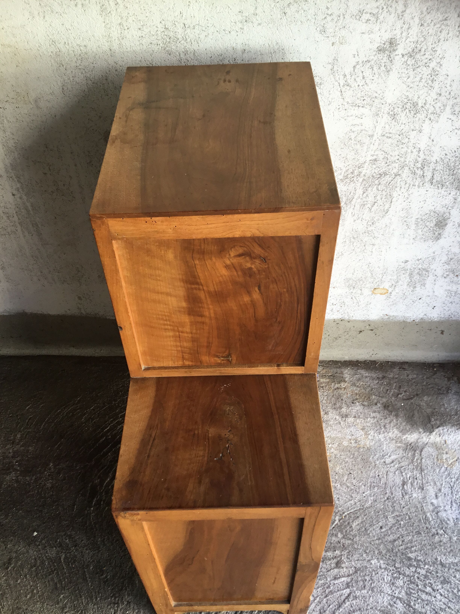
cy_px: 307
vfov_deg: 58.4
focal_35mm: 31
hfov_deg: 45.4
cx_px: 230
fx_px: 549
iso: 32
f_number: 2.4
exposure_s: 1/100
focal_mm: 3.3
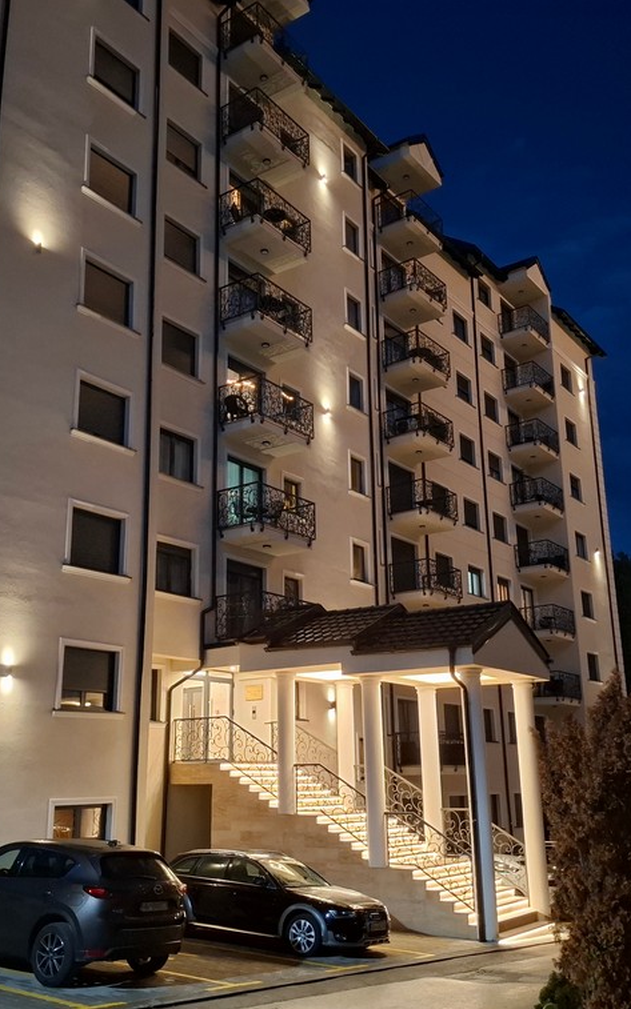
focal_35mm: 33
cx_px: 304
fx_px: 908
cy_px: 509
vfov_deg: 58.1
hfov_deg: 38.3
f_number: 1.8
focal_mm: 5.54
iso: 800
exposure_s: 1/25
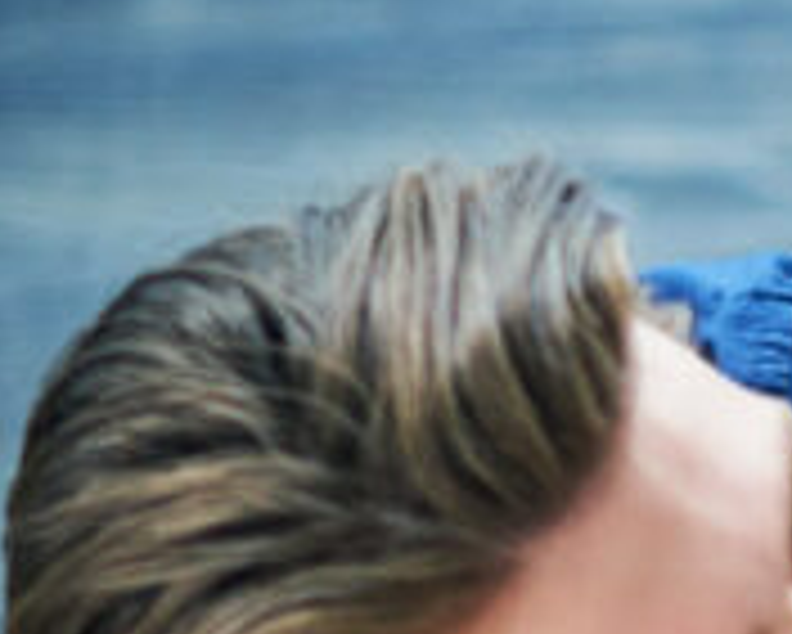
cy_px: 839
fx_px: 6403
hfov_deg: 6.8
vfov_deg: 5.6
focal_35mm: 273
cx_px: 1791
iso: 320
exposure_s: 1/250
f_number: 1.8
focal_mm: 50
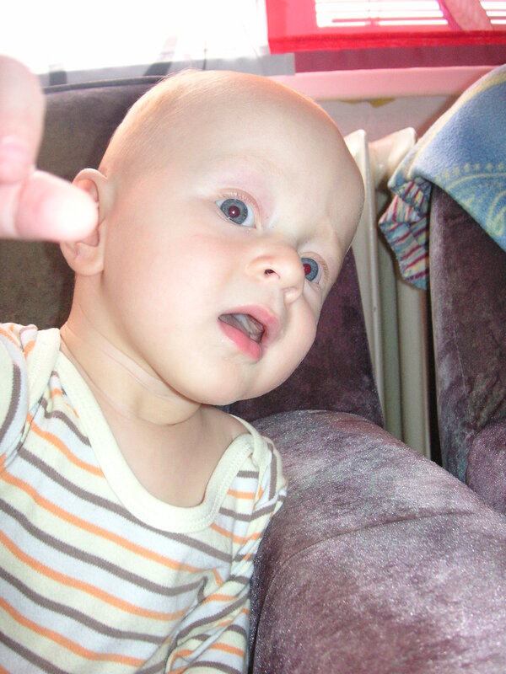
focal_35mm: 37
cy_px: 337
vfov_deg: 50.1
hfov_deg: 38.7
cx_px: 253
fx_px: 721
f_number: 2.8
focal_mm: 6.1
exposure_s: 1/45
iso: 160
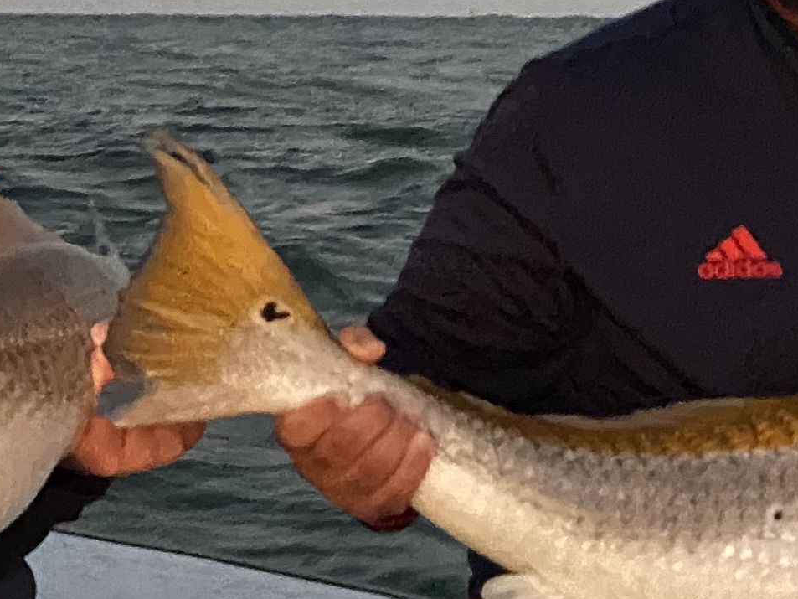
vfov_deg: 13.4
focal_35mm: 110
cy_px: 414
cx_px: -198
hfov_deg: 17.0
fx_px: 2536
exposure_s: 1/30
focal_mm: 4.25
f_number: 1.8
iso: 1000
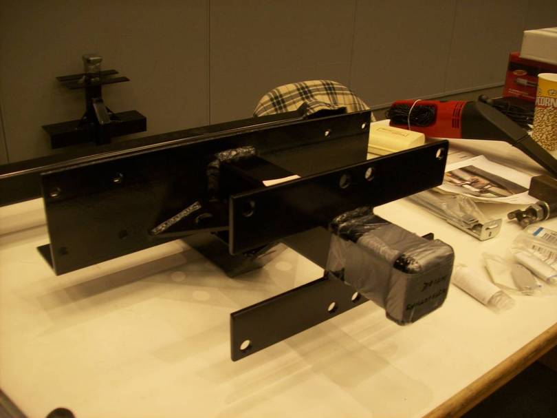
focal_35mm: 36
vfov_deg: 39.6
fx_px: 579
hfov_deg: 51.4
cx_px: 278
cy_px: 209
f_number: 2.7
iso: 80
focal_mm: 6
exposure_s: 1/37.3
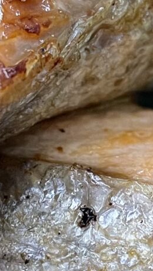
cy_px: 103
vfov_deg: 13.7
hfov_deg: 7.7
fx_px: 1132
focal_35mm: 157
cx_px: 42
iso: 125
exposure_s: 1/50
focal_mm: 4.2
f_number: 1.6
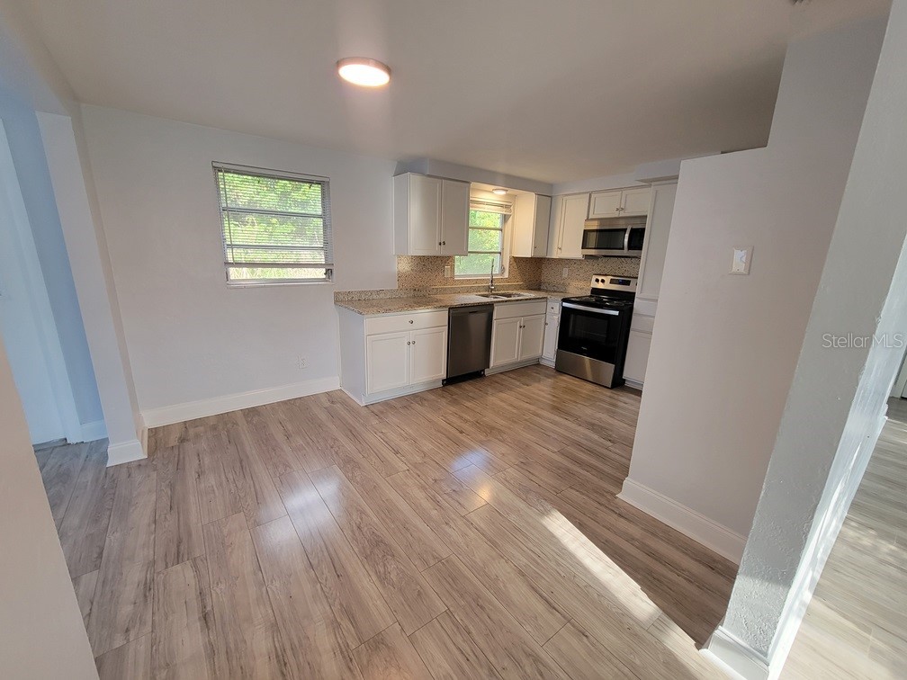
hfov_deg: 106.2
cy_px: 340
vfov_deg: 89.9
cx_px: 454
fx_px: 341
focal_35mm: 13
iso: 200
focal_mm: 2.2
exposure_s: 1/60
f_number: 2.2
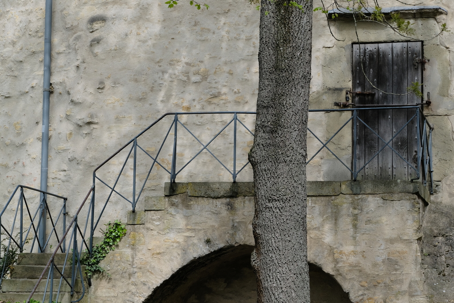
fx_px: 1324
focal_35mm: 105
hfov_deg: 19.5
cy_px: 152
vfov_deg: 13.0
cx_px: 227
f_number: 8
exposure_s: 1/640
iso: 640
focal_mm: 70
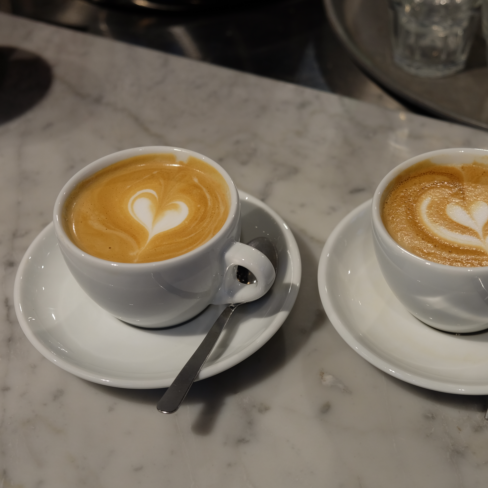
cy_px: 246
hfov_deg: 29.4
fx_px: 925
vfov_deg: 29.6
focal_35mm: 58
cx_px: 311
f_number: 3.6
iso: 200
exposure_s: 1/60
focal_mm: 30.2
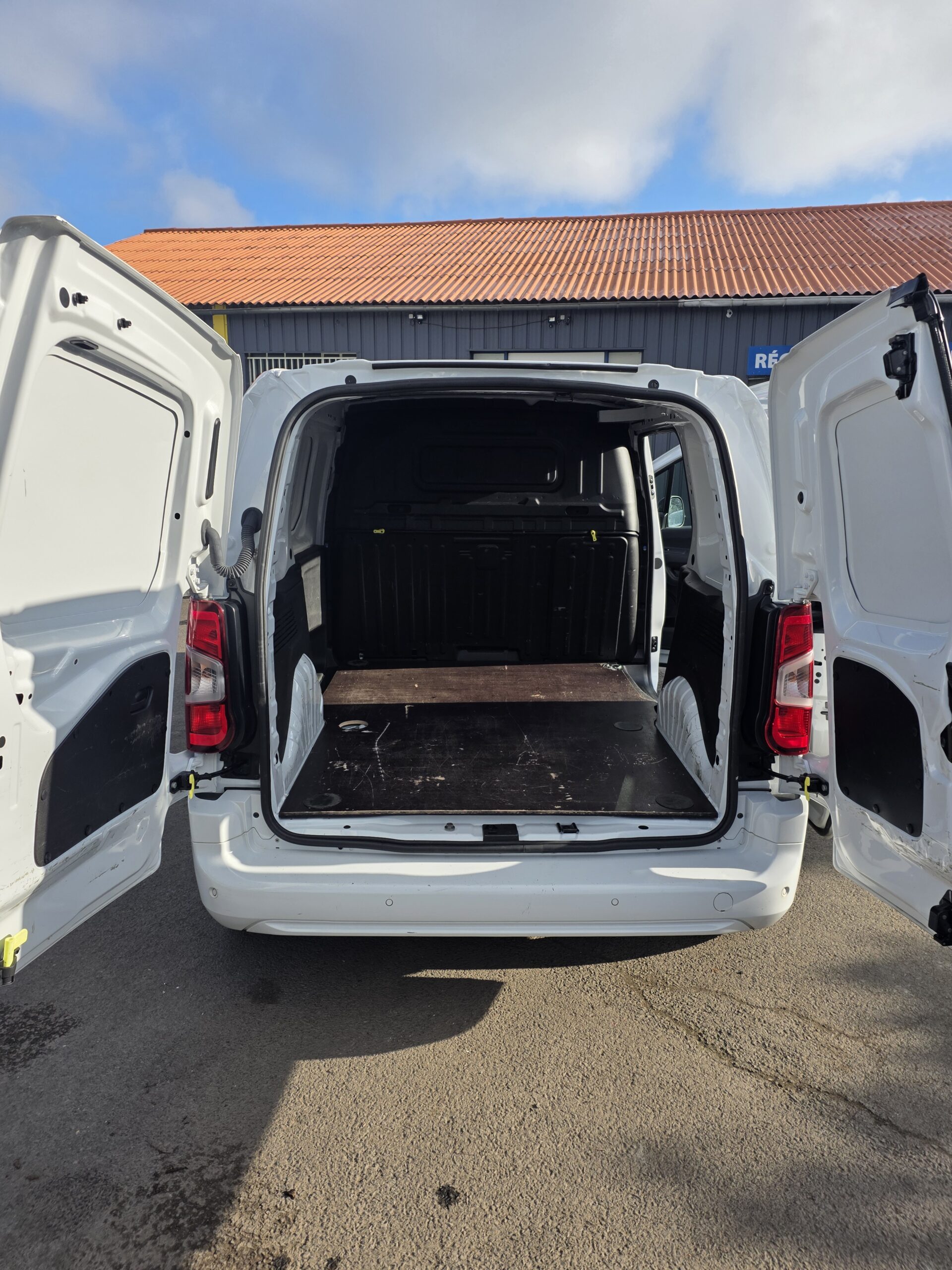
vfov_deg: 73.9
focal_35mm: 23
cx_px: 476
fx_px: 843
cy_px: 635
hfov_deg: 58.9
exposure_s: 1/4766
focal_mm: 6.25
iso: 80
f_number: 1.7
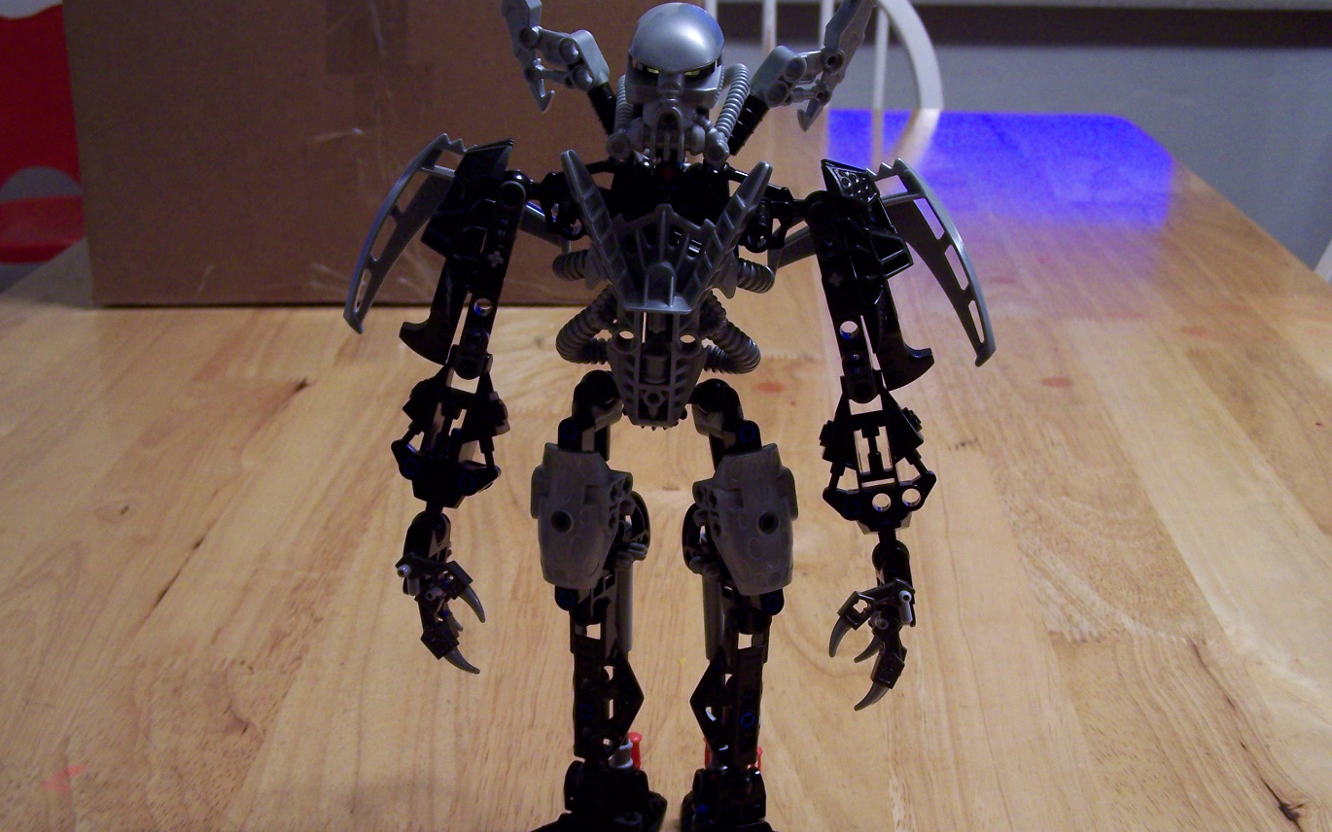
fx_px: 1597
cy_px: 425
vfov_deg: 29.2
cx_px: 676
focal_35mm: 44
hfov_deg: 45.3
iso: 160
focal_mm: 6.3
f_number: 2.8
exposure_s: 1/8
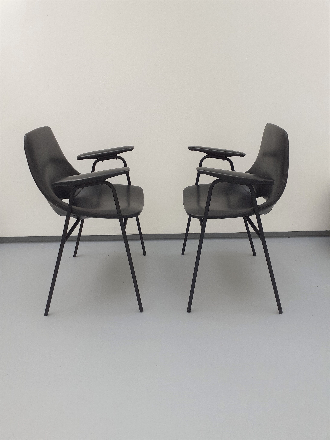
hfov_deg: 51.4
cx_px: 165
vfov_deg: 65.3
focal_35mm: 27
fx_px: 343
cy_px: 220
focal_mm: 3.6
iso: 40
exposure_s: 1/160
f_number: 1.9
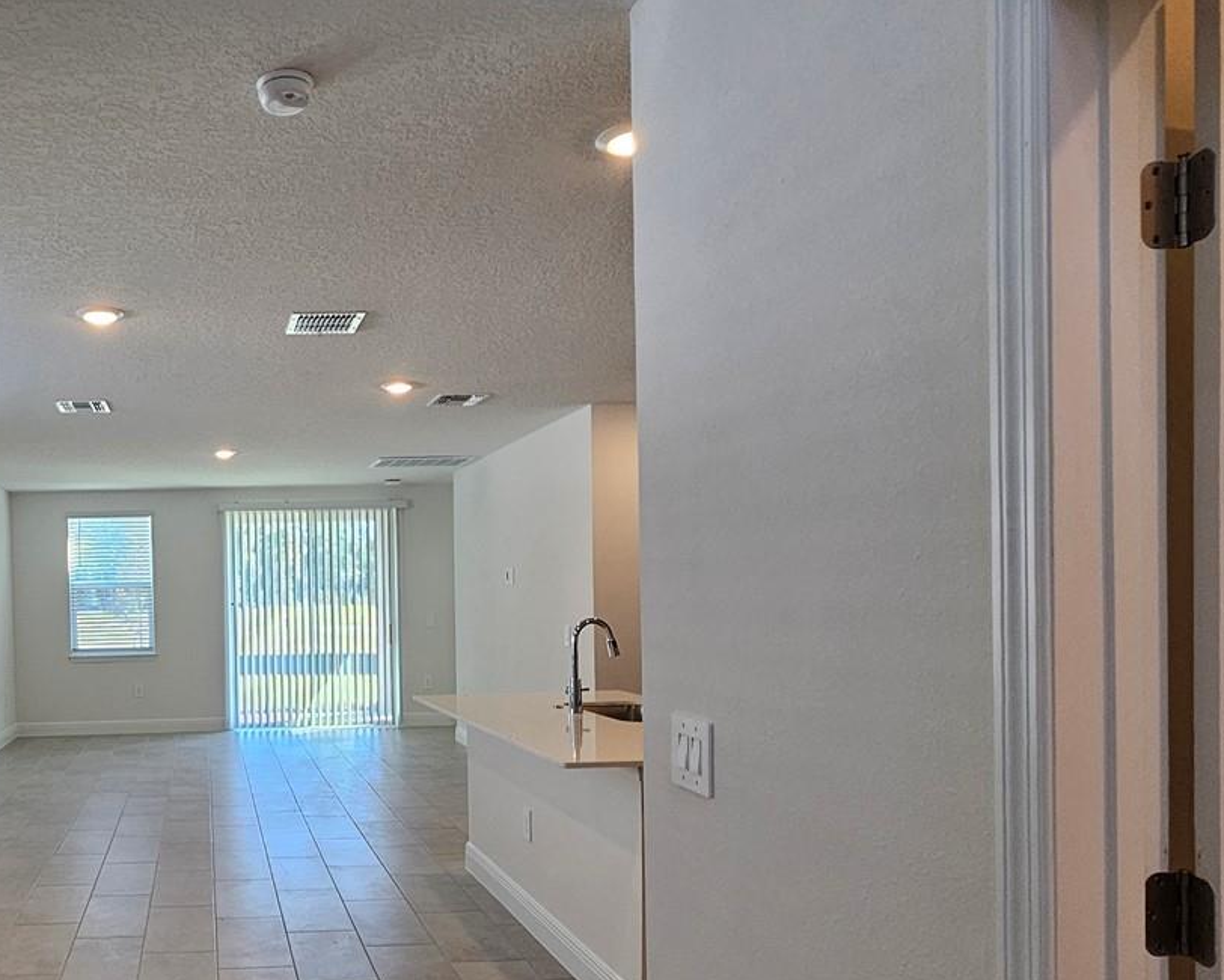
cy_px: 612
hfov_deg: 62.4
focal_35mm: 25
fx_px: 906
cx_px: 246
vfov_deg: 56.1
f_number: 2.2
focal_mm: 2.2
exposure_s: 1/60
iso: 100
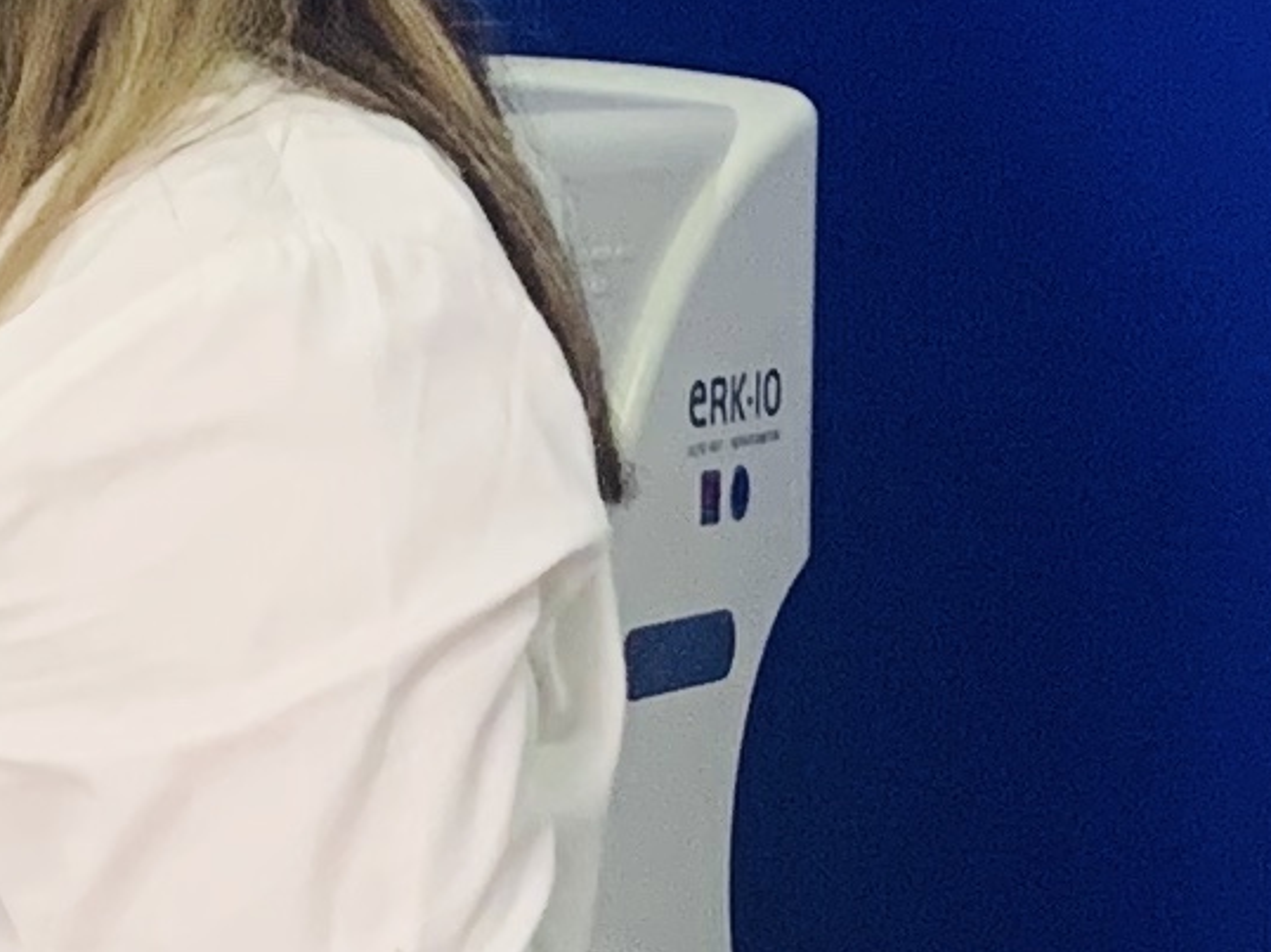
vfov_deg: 7.6
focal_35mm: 195
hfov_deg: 10.1
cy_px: 1089
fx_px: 7157
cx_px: 853
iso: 160
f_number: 1.8
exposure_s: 1/60
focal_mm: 4.25
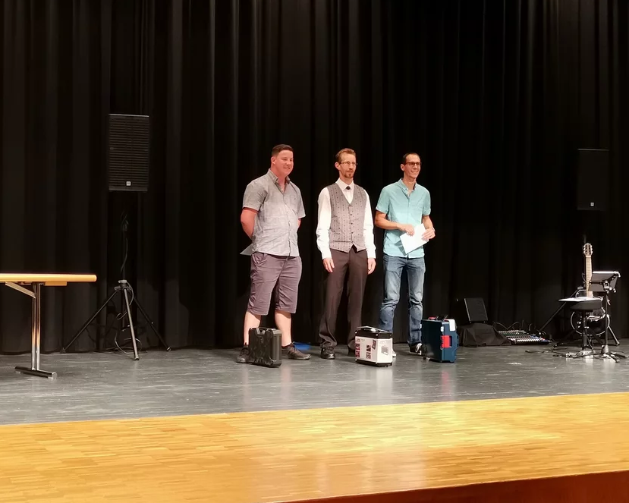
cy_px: 252
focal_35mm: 53
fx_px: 987
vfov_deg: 28.6
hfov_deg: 35.3
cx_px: 292
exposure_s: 1/36
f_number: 1.8
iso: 250
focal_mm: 4.75
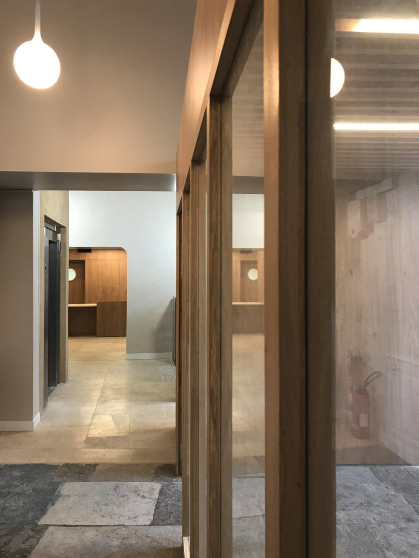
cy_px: 279
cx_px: 210
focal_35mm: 28
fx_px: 452
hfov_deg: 49.7
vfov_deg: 63.4
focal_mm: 3.99
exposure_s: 1/25
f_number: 1.8
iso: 40
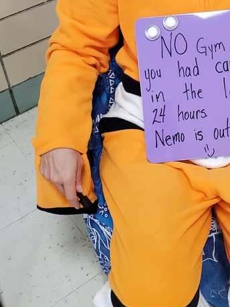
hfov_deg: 24.7
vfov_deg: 32.6
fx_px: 514
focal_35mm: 58
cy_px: 79
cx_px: 193
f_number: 2.4
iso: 250
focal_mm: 4.3
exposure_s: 1/40
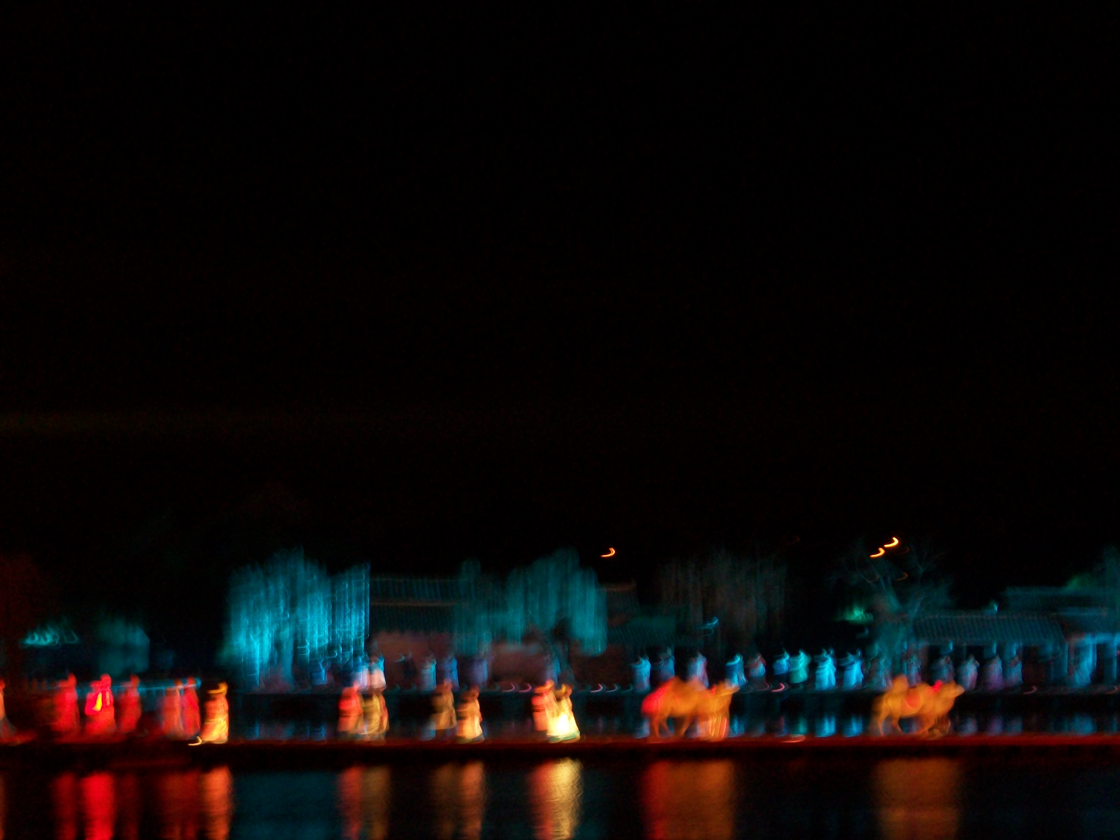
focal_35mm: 102
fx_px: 3300
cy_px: 420
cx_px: 560
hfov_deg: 19.3
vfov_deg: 14.5
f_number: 5.1
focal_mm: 17.1
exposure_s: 1/8
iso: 160
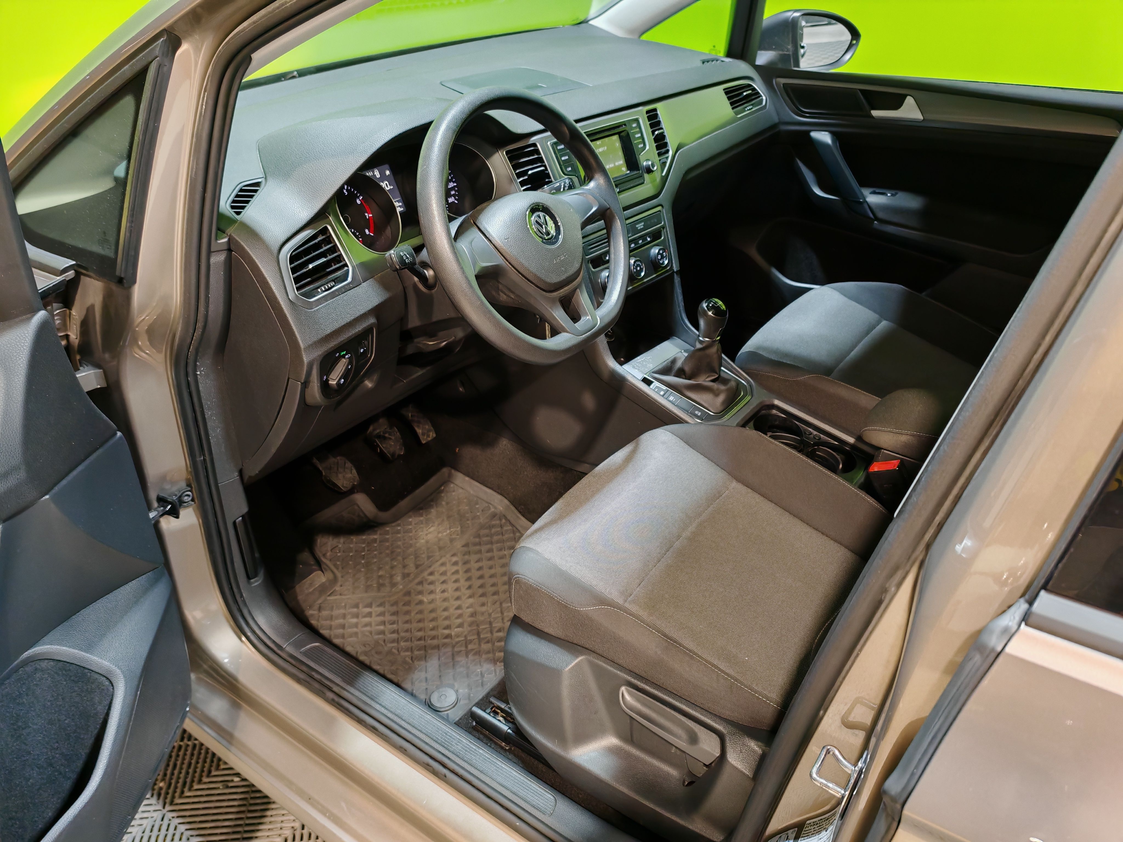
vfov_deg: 51.4
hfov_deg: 65.3
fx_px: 876
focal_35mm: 27
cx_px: 562
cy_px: 421
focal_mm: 6.83
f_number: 1.4
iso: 160
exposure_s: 1/50
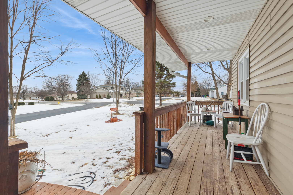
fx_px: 122
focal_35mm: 15
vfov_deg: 77.3
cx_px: 146
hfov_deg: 100.4
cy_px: 98
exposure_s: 1/50
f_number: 8
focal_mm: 10
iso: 250
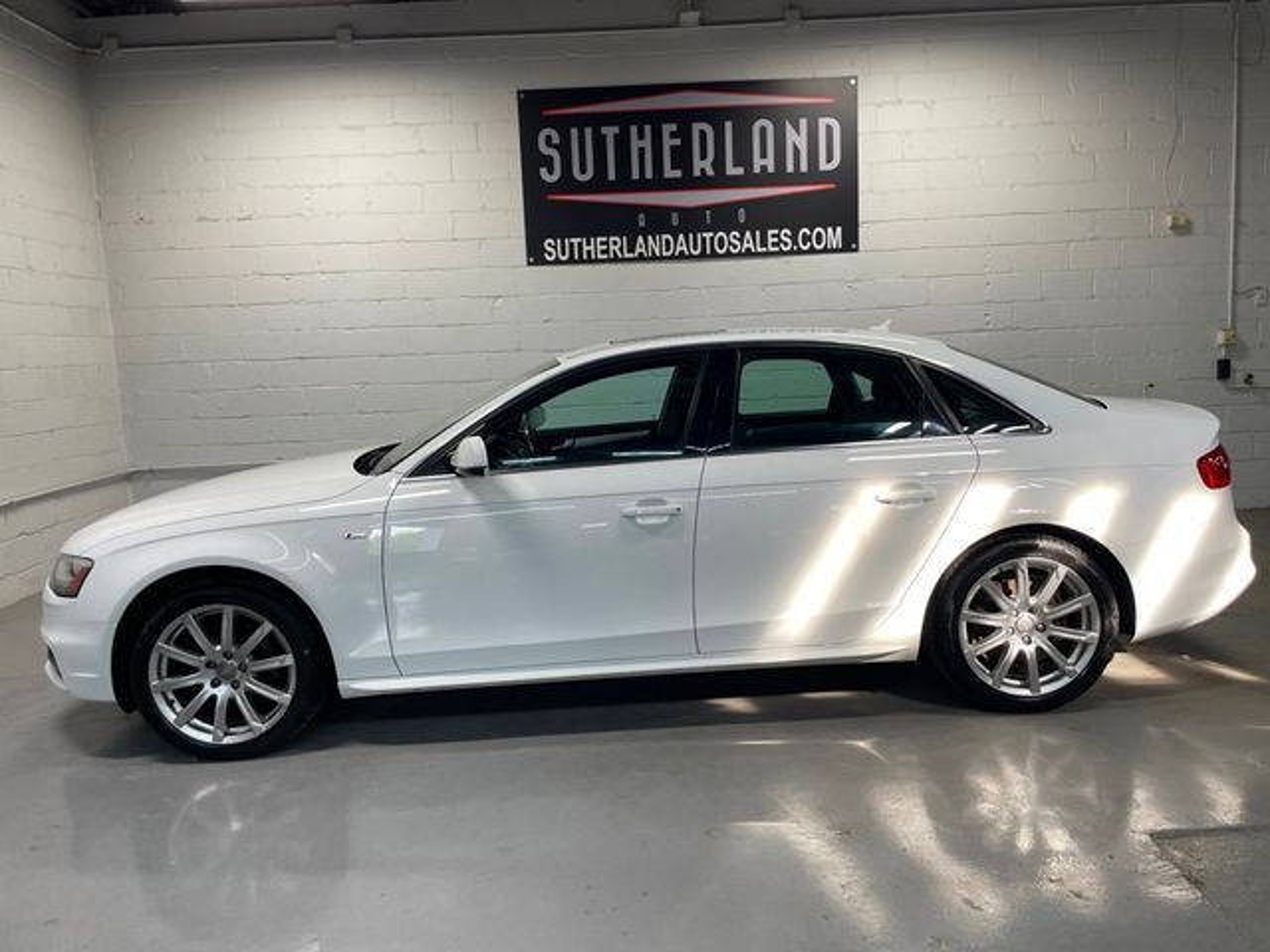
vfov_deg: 53.1
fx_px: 954
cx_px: 635
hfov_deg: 67.3
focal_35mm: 26
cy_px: 476
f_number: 1.6
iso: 32
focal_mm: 4.2
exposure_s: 1/150
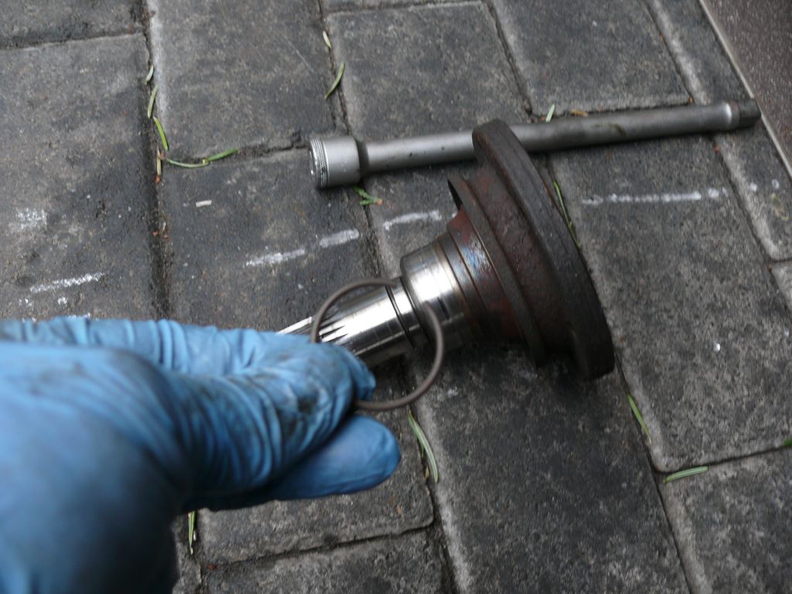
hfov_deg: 52.6
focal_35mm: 35
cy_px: 297
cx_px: 396
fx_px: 801
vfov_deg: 40.7
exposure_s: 1/40
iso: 100
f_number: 2.8
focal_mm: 7.4
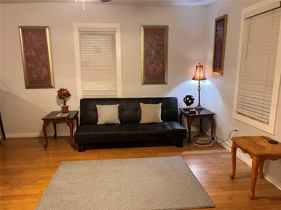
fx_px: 211
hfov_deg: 67.3
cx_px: 140
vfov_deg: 53.1
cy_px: 105
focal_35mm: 26
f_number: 1.6
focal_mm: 5.1
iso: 400
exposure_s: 1/60
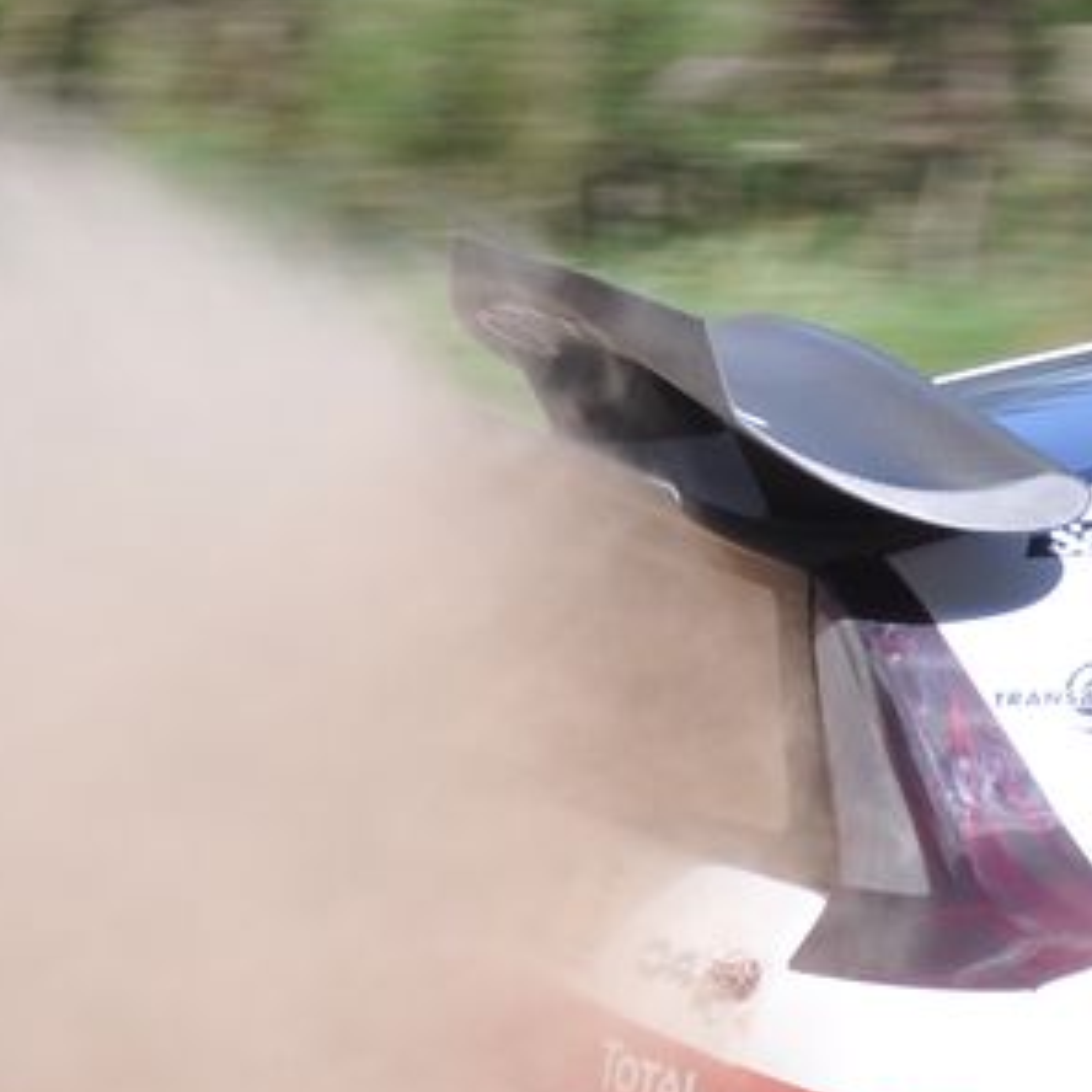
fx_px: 19630
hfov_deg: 3.2
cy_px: 439
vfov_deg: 3.2
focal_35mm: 550
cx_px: -203
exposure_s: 1/500
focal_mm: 80
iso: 200
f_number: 5.6
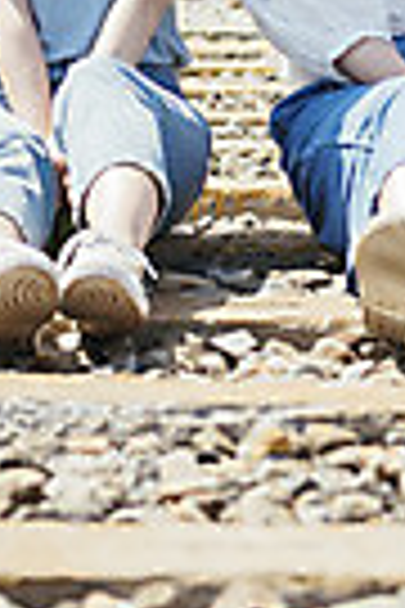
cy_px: -9
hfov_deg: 6.6
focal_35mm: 207
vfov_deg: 9.9
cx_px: 241
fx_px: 3493
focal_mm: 70
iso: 100
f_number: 3.2
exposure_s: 1/800
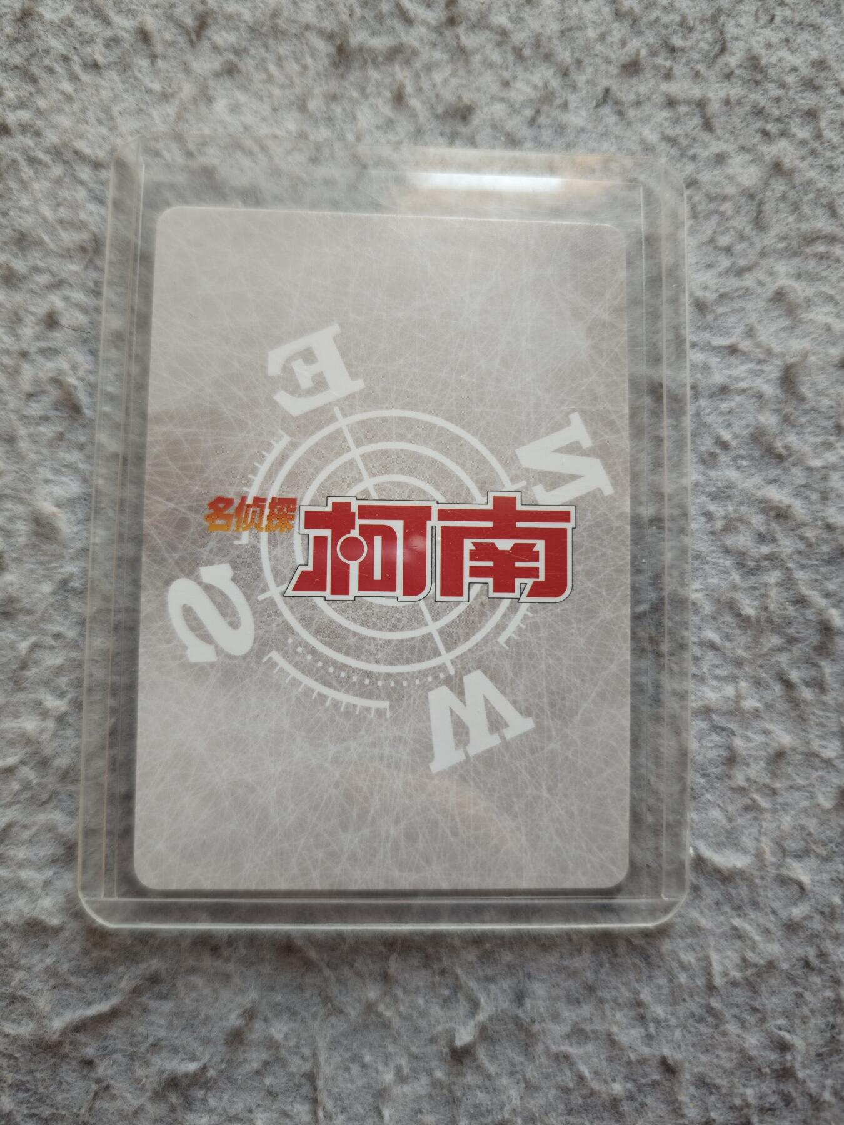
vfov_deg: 73.9
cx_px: 422
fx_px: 748
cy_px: 562
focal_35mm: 23
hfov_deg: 58.9
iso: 160
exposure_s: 1/100
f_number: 1.6
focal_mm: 6.55
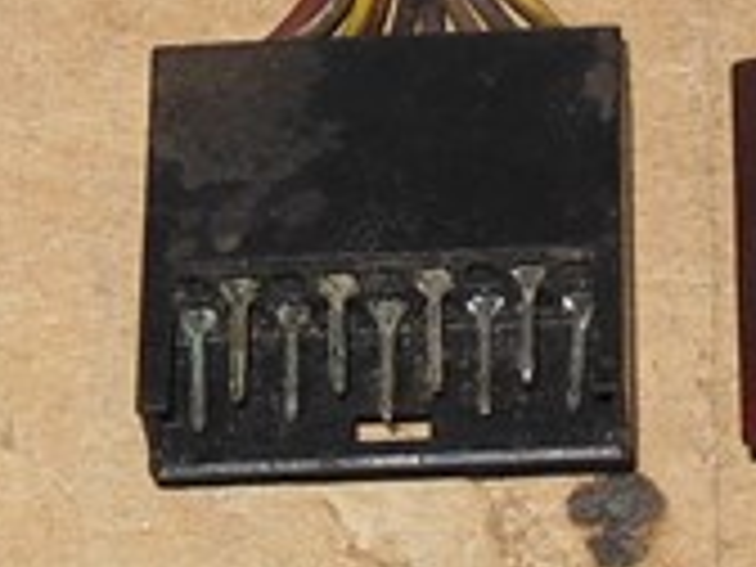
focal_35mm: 133
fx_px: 2905
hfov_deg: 14.7
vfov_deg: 11.1
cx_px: 688
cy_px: 360
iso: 200
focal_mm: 8.9
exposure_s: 1/60
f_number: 7.9
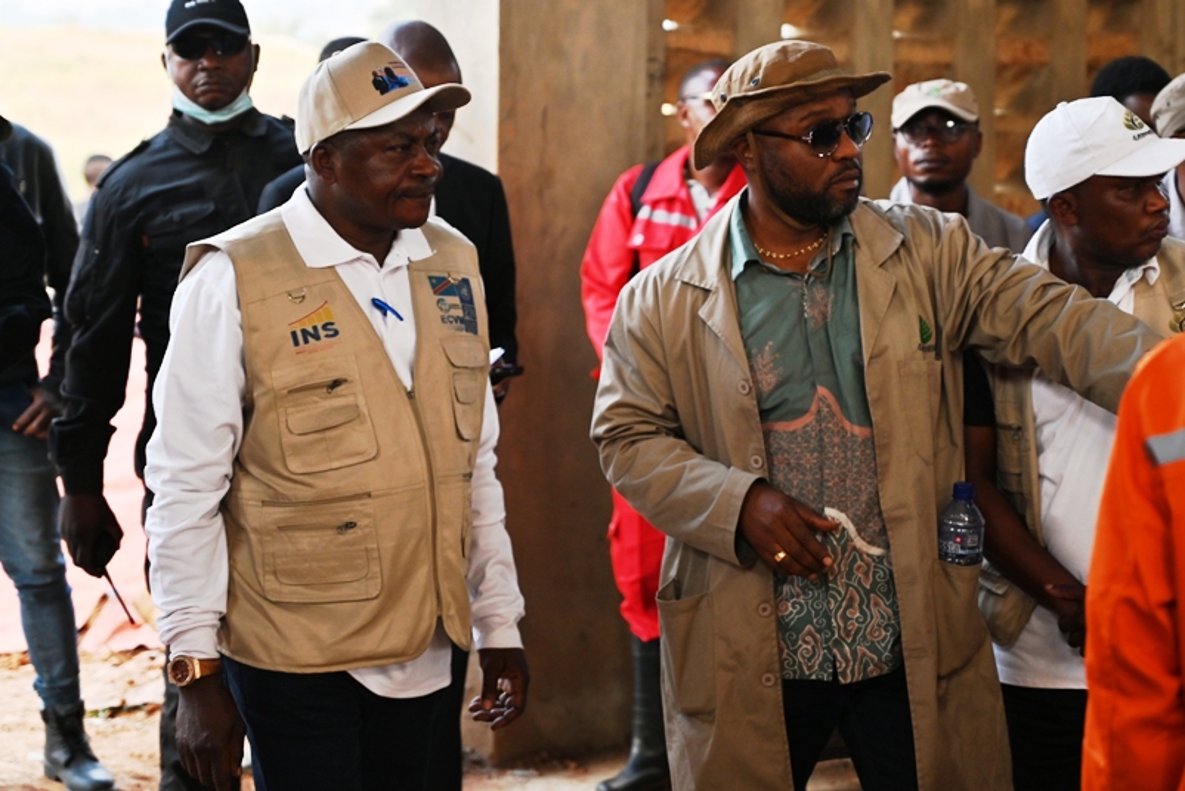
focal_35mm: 88
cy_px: 296
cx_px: 647
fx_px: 2897
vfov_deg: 15.5
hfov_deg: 23.1
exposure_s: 1/250
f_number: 4
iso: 220
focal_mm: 70
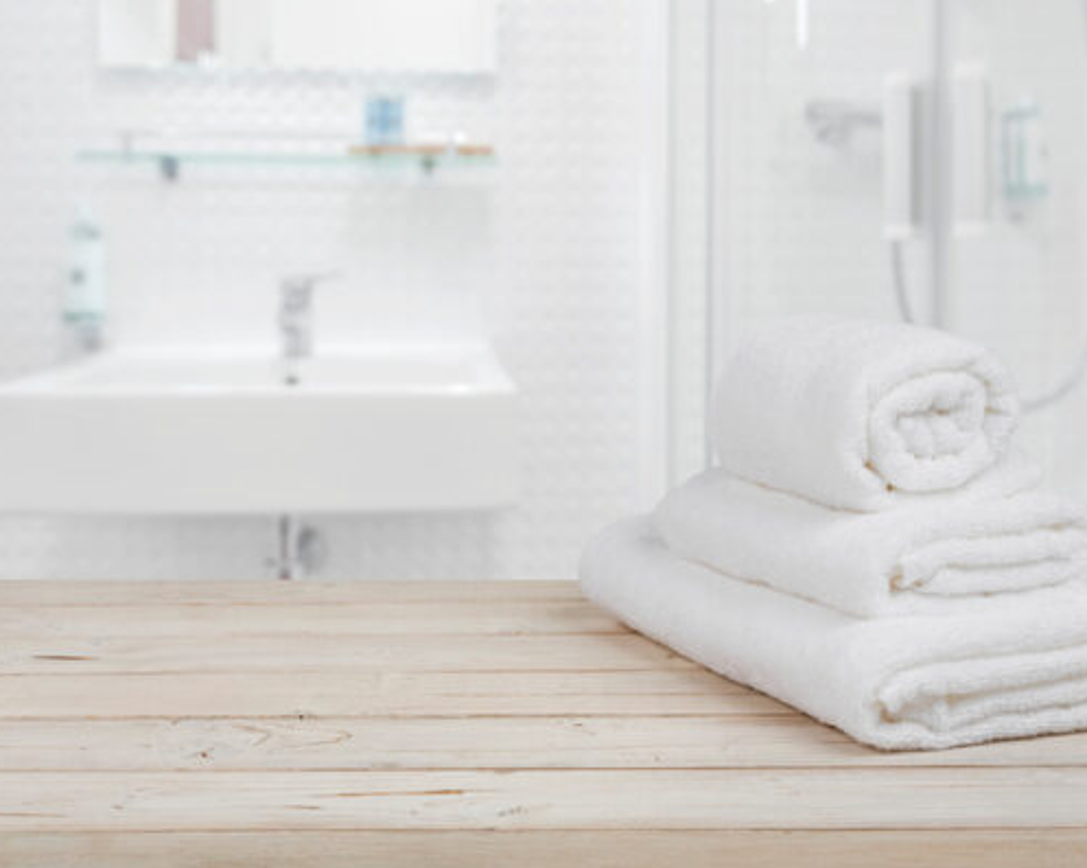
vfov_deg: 22.5
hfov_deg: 27.9
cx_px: 573
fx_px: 2186
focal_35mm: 68
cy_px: 435
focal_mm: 60
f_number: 36
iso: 320
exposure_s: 1/250
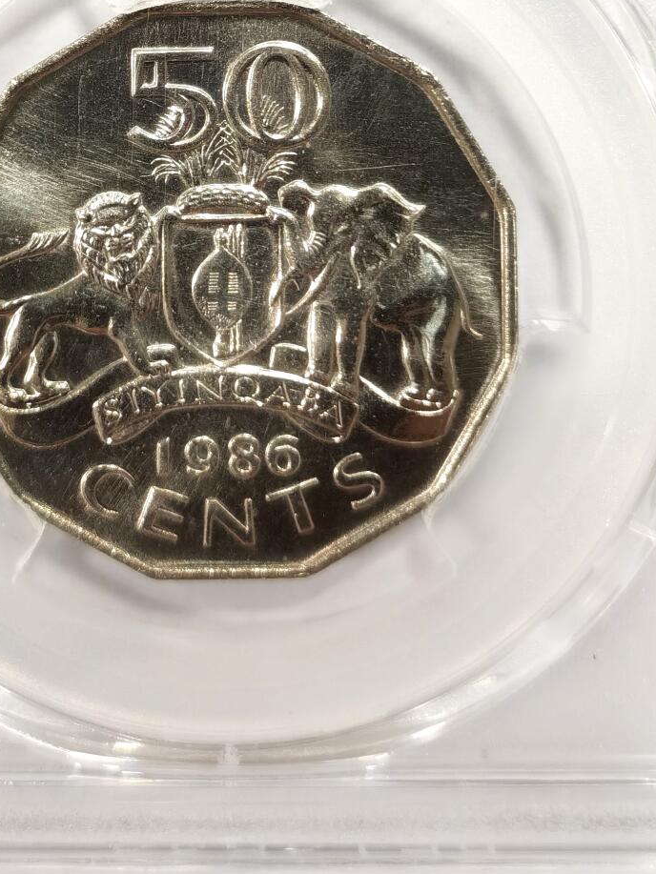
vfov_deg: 18.2
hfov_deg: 13.9
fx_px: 2678
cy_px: 42
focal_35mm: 106
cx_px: 225
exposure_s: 1/100
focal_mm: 5.56
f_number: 16
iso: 160
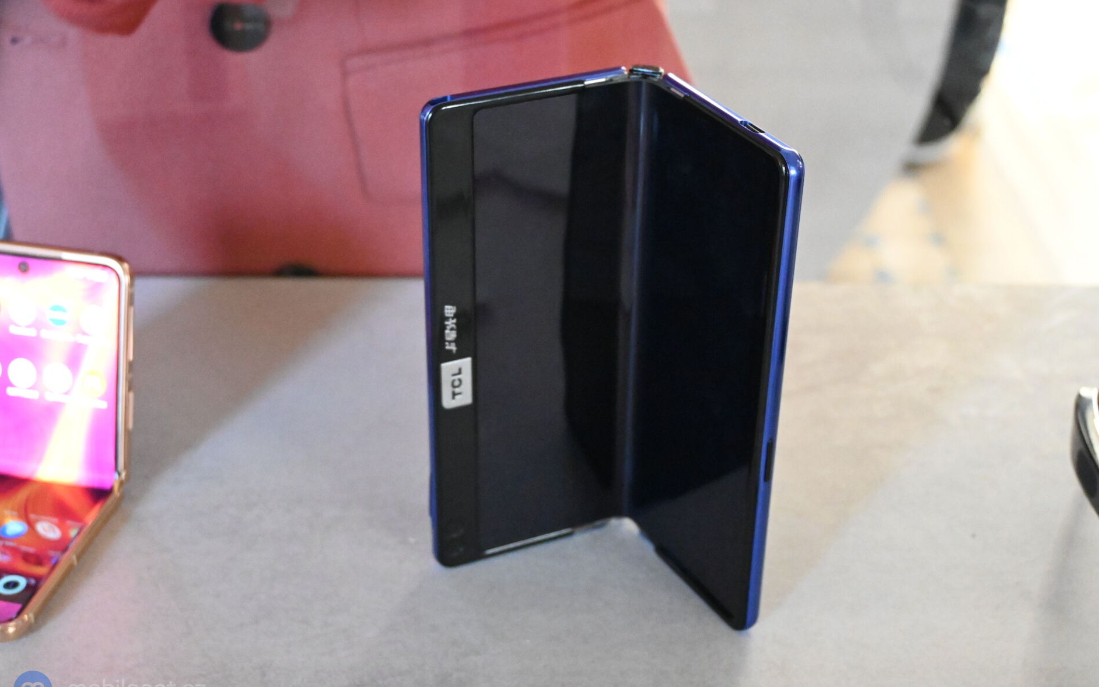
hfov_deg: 37.2
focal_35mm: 55
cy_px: 352
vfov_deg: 23.8
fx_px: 1633
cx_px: 558
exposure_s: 1/60
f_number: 5.3
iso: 10000
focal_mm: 35
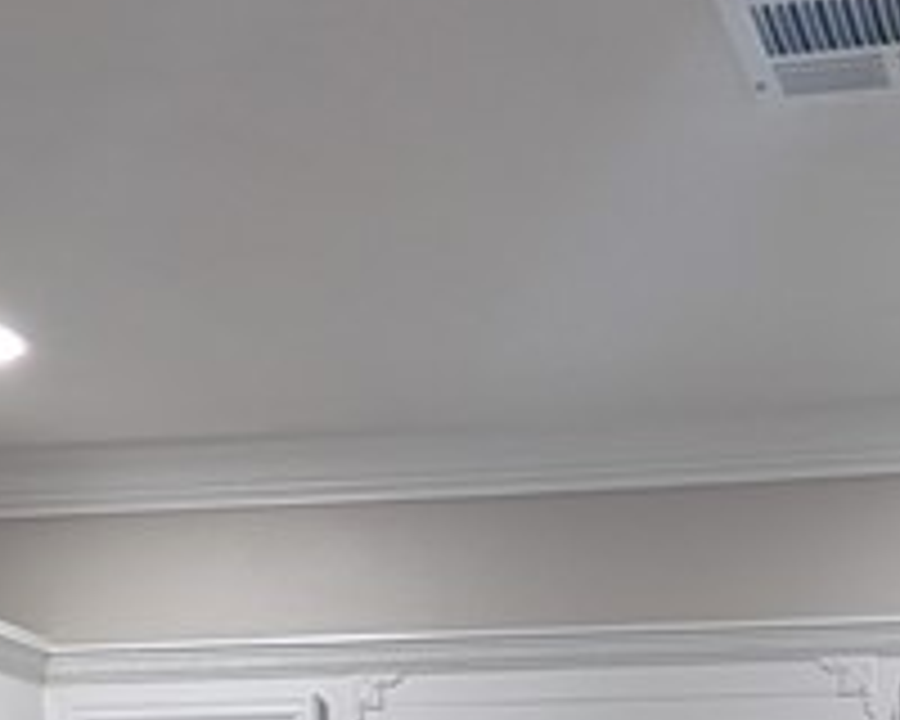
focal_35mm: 60
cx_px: 821
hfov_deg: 30.0
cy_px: 1296
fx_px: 1598
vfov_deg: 19.2
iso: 77
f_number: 1.95
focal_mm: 2.23
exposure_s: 1/120
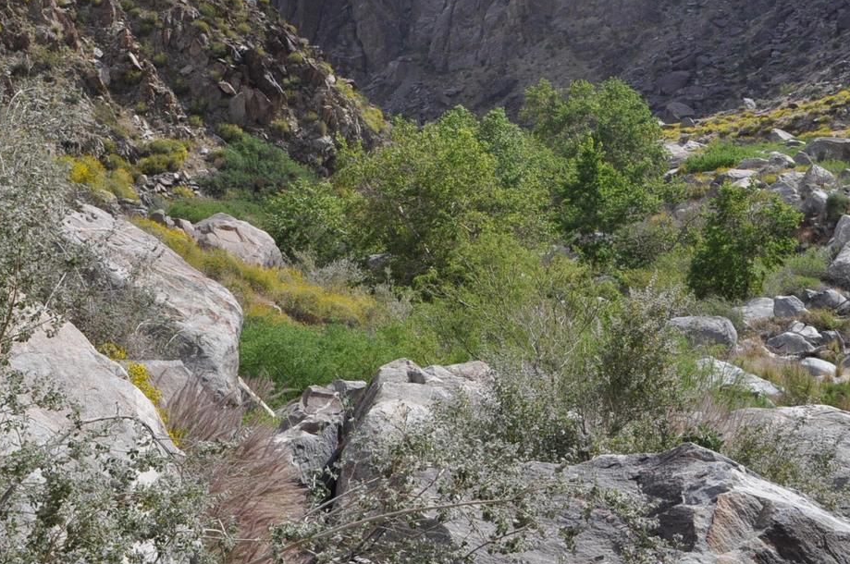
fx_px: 1627
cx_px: 522
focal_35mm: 69
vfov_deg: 19.4
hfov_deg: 29.2
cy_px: 76
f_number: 11
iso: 400
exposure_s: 1/400
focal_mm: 26
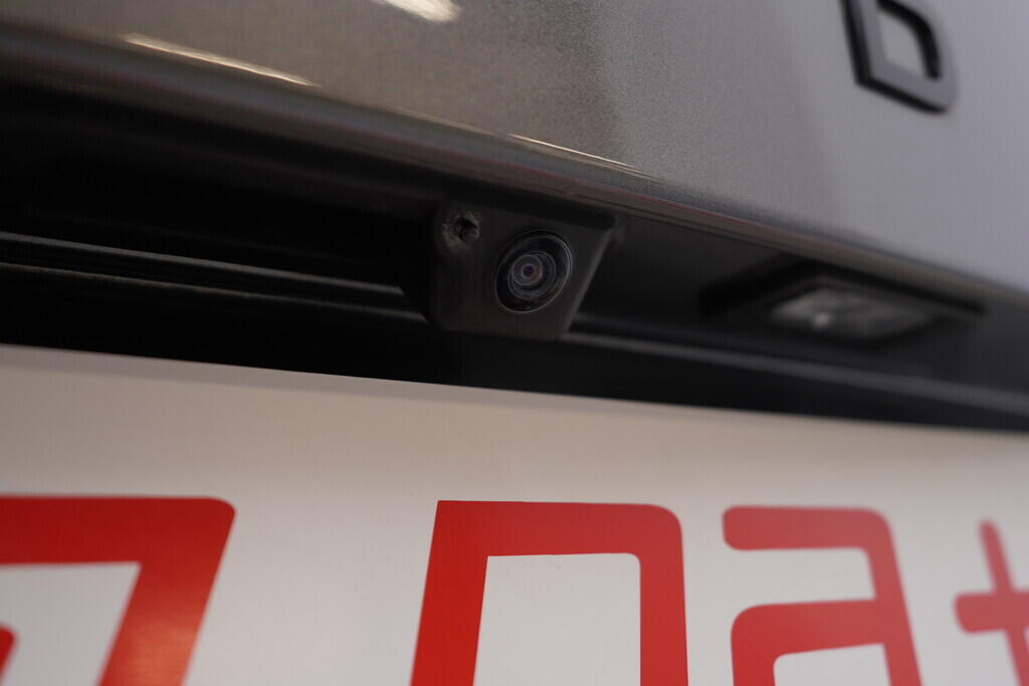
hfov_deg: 53.1
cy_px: 343
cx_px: 514
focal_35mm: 36
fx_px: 1029
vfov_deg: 36.9
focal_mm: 24
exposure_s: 1/60
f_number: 3.5
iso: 125
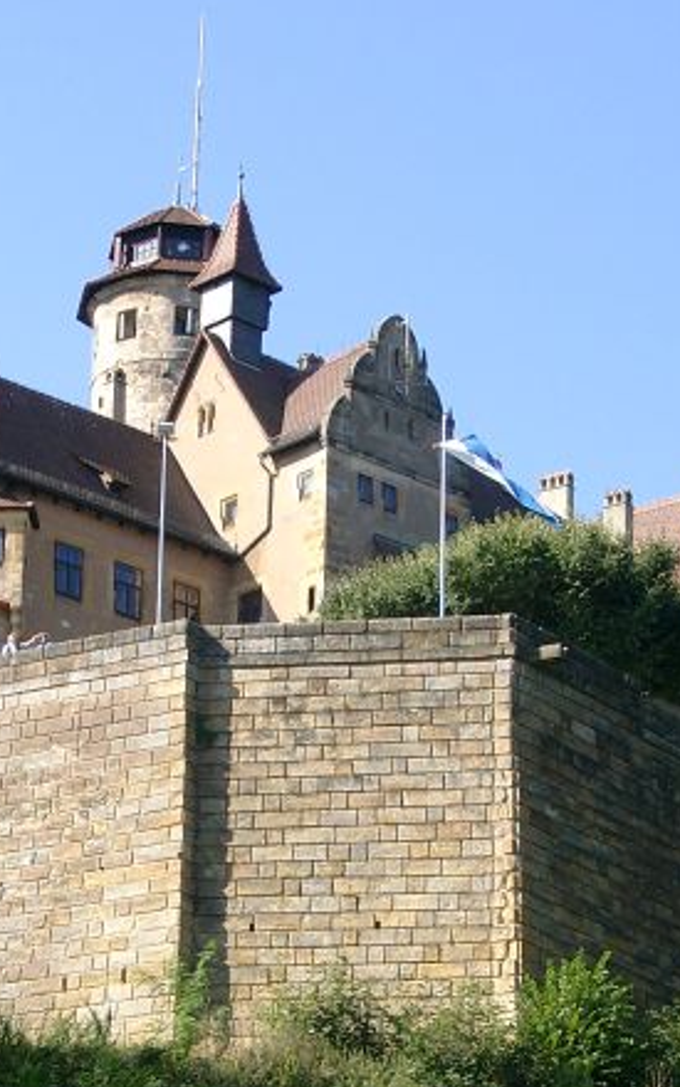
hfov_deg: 9.8
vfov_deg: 15.7
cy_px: 640
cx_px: 237
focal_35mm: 133
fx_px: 3944
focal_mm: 14.22
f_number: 4
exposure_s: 1/258
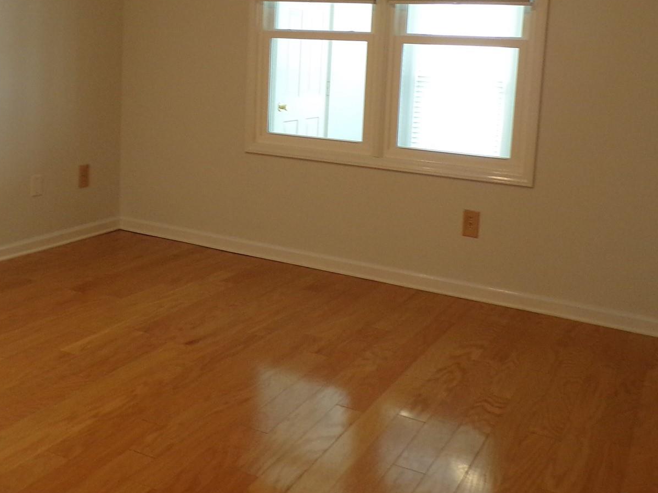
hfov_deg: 45.8
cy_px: 141
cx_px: 308
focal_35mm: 41
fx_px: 779
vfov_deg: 34.6
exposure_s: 1/18
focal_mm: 4.3
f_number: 3
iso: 200
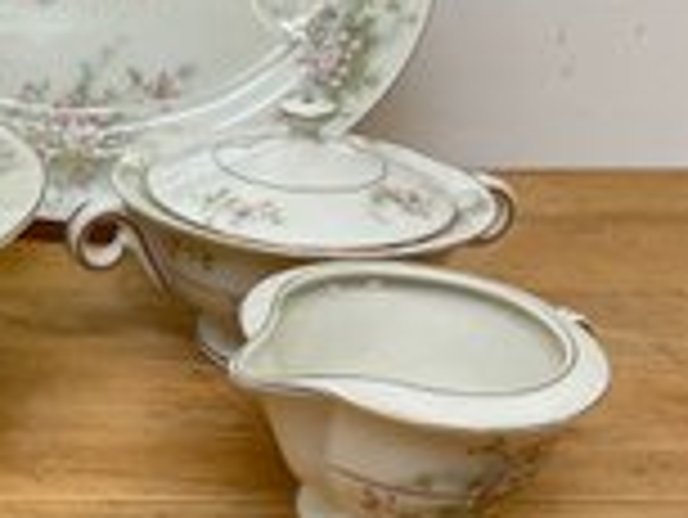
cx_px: -56
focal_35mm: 65
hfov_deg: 27.4
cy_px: 200
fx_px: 1293
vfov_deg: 22.6
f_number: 1.8
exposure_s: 1/60
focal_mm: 3
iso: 80
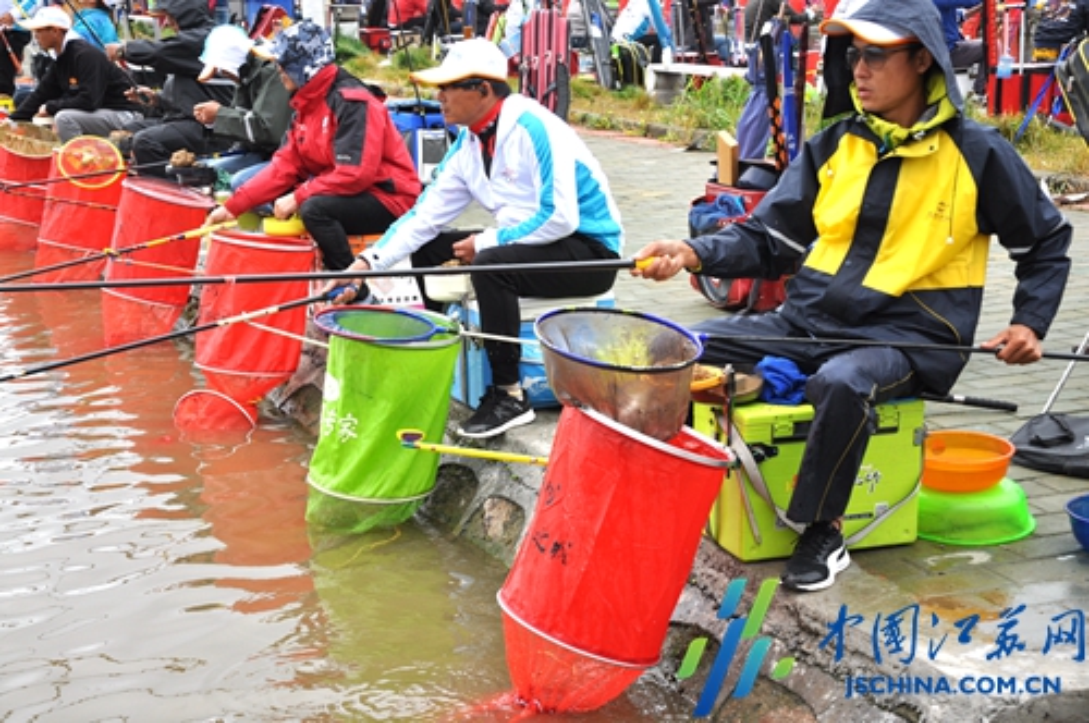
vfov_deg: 21.5
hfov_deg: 31.9
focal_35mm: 63
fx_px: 1903
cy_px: 362
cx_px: 544
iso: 500
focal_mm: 42
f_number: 6.3
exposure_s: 1/500
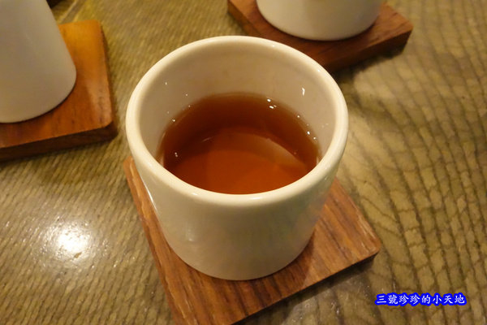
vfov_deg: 46.4
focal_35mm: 28
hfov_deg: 65.5
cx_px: 244
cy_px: 162
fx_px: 379
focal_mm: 10.4
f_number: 9
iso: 6400
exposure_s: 1/4
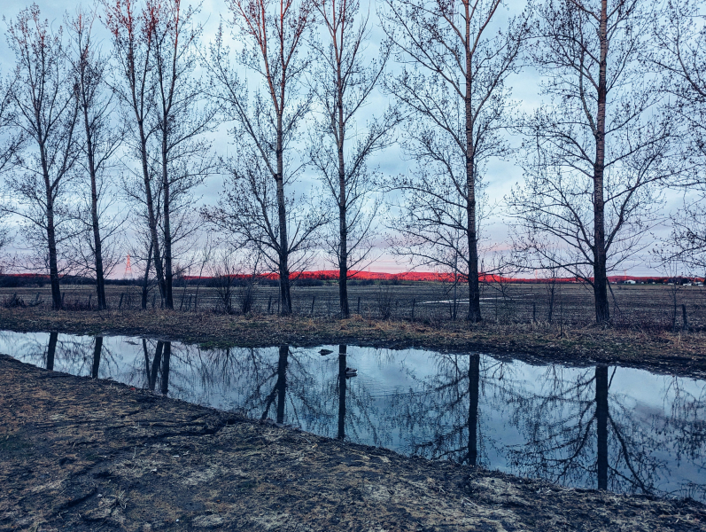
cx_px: 353
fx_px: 490
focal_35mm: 24
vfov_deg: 56.9
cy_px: 266
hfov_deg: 71.5
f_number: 1.85
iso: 130
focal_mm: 6.81
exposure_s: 1/37
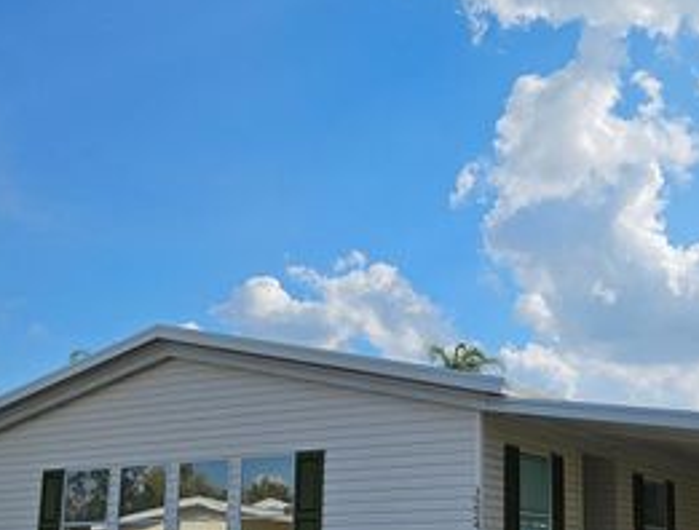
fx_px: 933
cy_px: 349
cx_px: 525
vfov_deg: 31.5
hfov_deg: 39.9
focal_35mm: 46
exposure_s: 1/8301
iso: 50
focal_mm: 5
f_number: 1.8
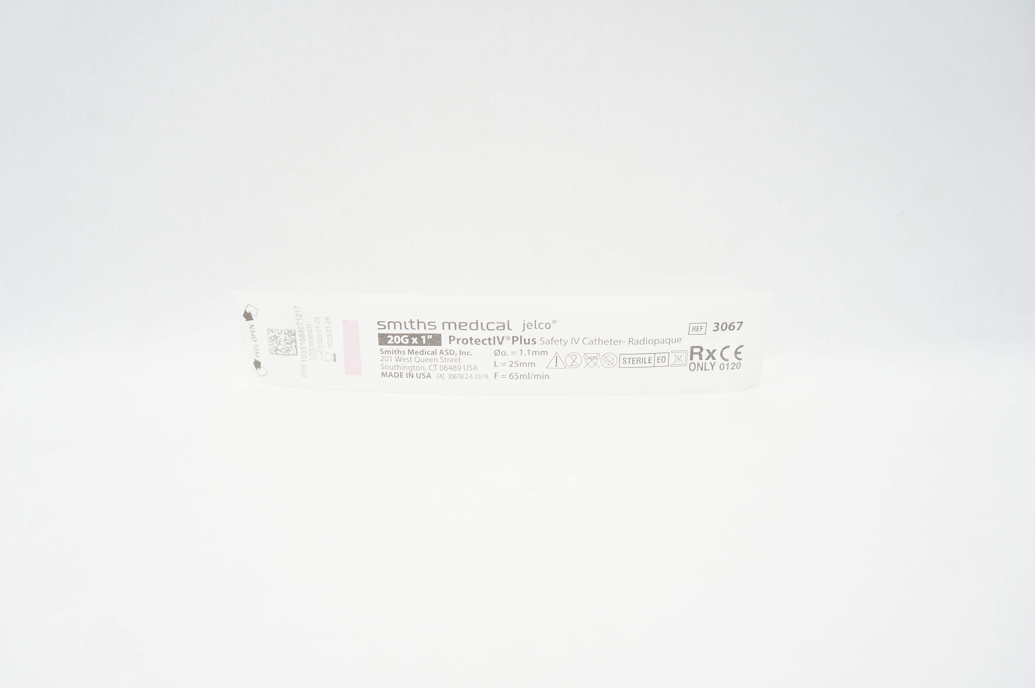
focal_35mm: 27
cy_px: 344
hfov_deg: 67.4
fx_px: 775
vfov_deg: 47.8
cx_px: 518
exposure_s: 1/80
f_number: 5.6
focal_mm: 18
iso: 800
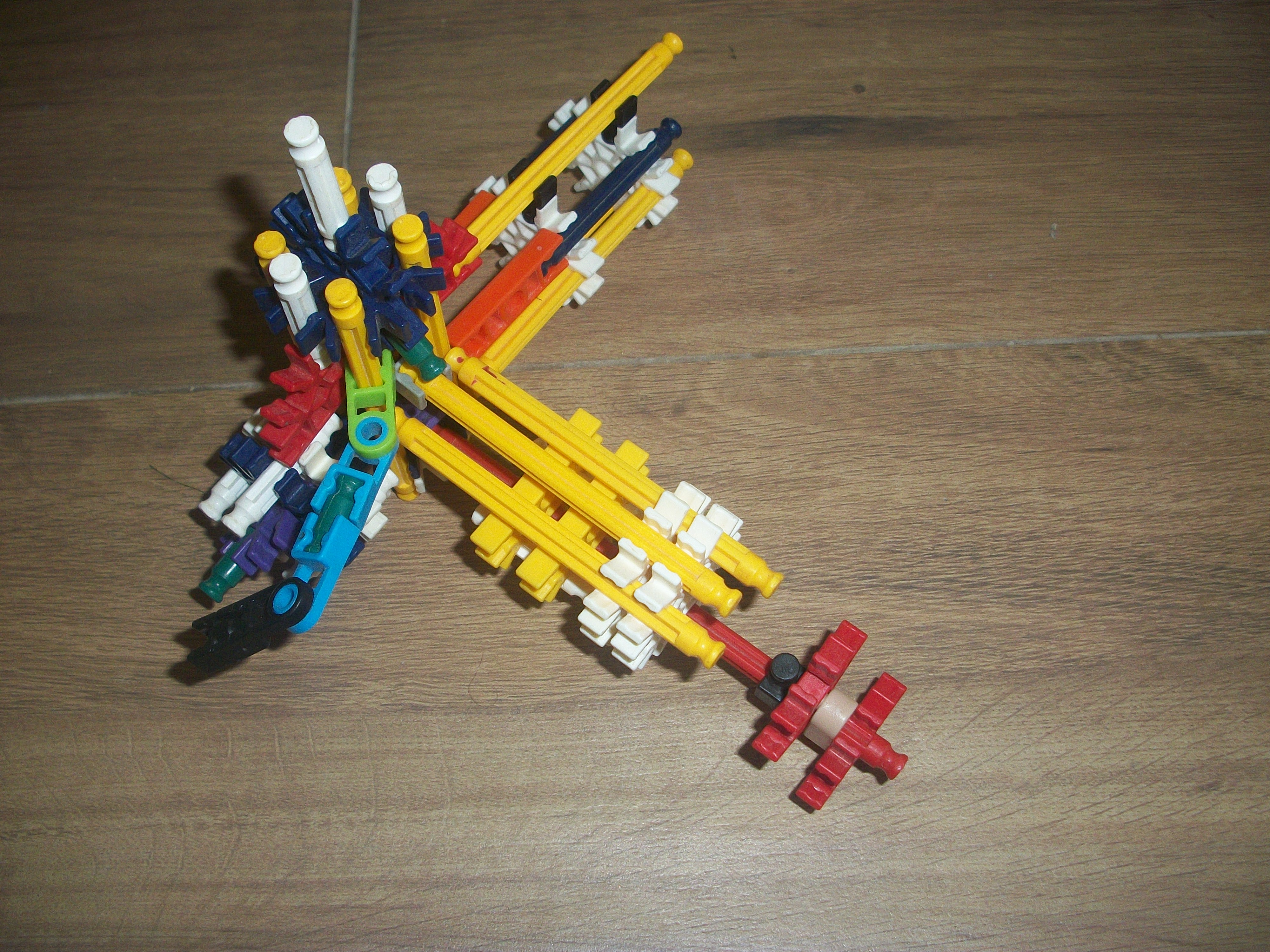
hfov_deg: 52.6
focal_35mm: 35
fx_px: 1284
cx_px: 635
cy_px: 476
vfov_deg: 40.7
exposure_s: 1/60
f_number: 3.1
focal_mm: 6.3
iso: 160
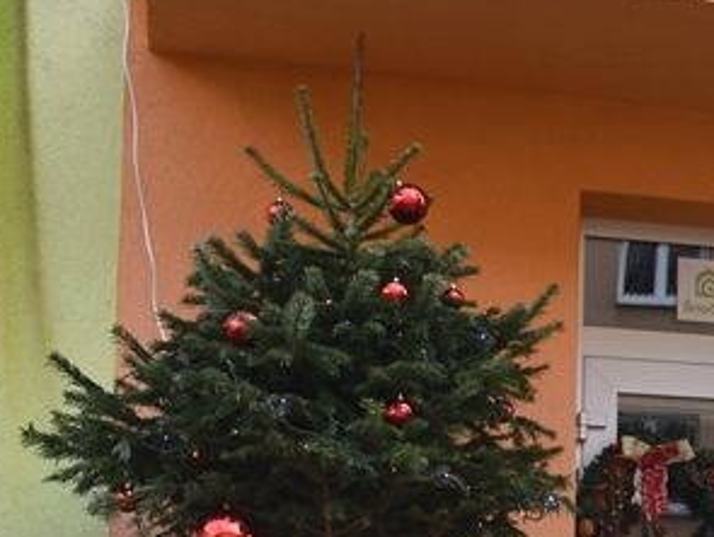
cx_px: 951
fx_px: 1859
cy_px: 565
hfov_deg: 19.8
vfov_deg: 16.1
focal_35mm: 90
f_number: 4.5
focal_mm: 18
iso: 100
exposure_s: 1/80
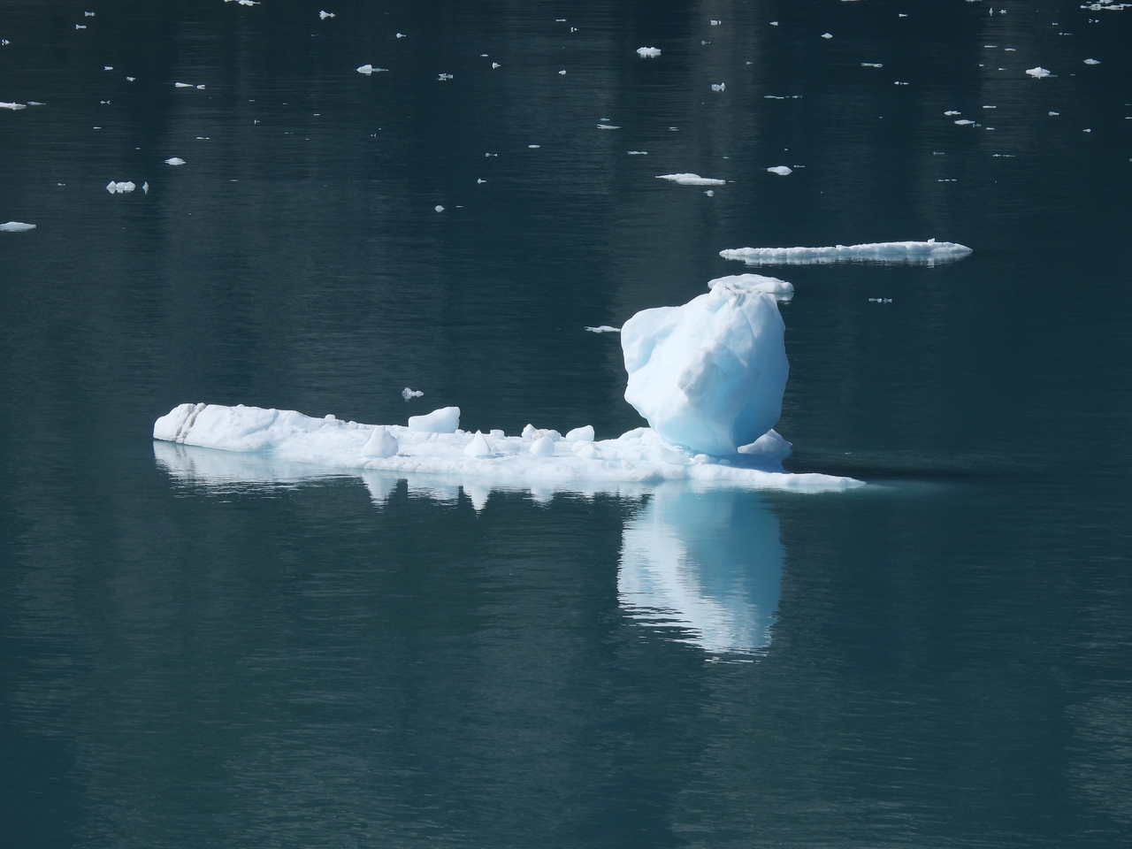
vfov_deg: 5.0
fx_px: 9810
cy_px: 424
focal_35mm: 300
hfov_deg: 6.6
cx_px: 566
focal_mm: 53.5
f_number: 5
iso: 100
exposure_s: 1/1250
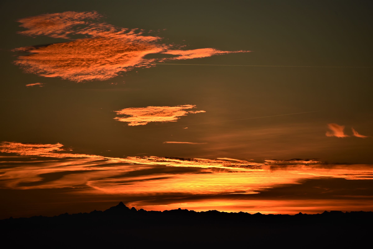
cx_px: 186
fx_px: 2591
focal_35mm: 250
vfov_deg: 5.5
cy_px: 124
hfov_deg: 8.2
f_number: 5.6
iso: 100
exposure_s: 1/640
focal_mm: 250
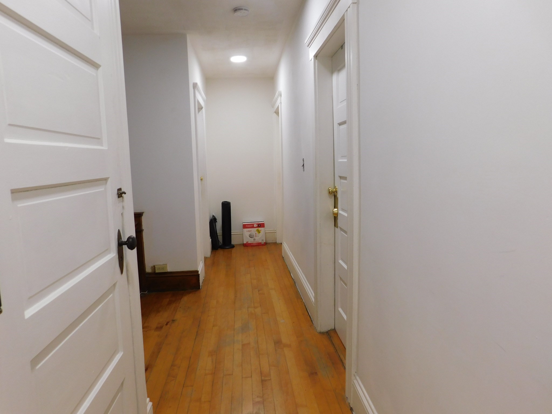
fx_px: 367
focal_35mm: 23
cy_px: 207
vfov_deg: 58.9
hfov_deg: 73.9
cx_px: 276
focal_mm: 4
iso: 160
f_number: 3
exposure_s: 1/30
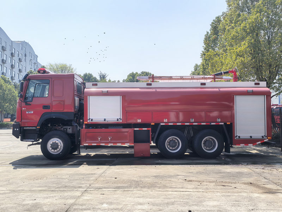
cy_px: 106
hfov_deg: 46.8
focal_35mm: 40
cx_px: 141
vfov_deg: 36.0
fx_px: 326
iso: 50
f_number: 2
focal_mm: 5.75
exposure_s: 1/5128
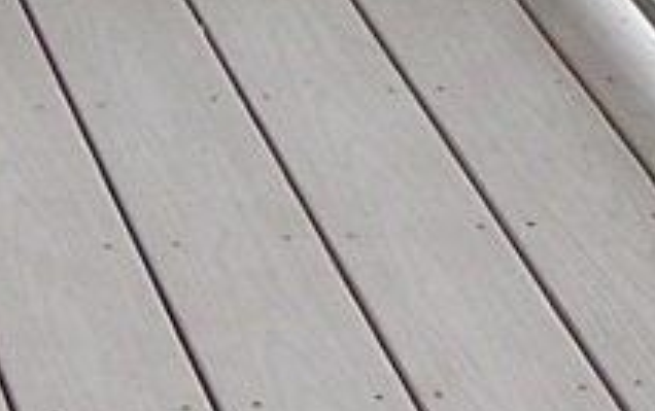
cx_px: -192
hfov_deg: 7.3
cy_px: -1150
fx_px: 5075
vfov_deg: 4.3
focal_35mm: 284
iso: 80
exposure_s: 1/250
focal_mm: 6.3
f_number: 2.8
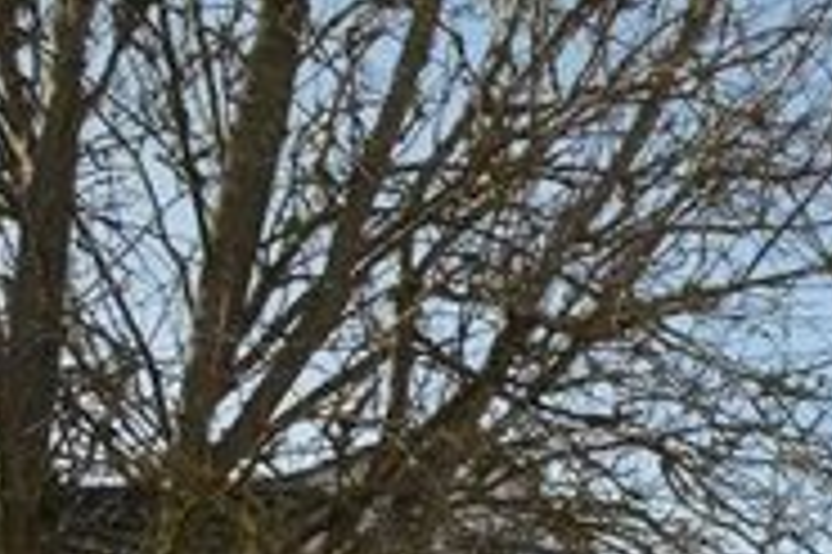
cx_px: 1471
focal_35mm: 68
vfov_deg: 16.3
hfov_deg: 21.0
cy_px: 1040
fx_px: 1570
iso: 100
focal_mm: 12
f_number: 7.1
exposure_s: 1/200
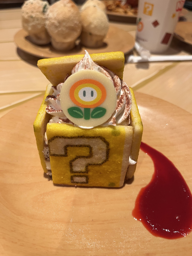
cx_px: 96
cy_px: 128
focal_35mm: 26
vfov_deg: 67.3
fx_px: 192
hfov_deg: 53.1
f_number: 1.6
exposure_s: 1/60
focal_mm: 5.1
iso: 160
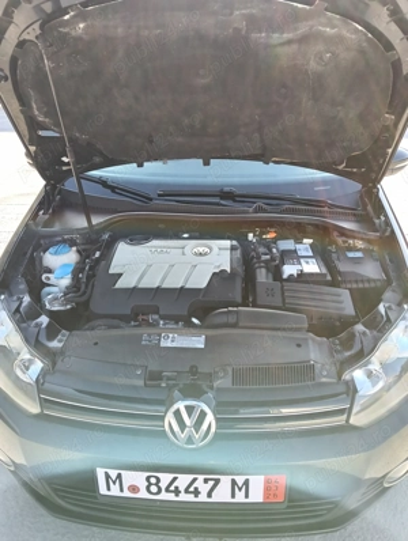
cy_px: 270
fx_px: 423
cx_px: 204
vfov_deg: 65.2
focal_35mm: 27
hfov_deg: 51.5
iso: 80
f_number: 1.8
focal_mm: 3.98
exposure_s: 1/100
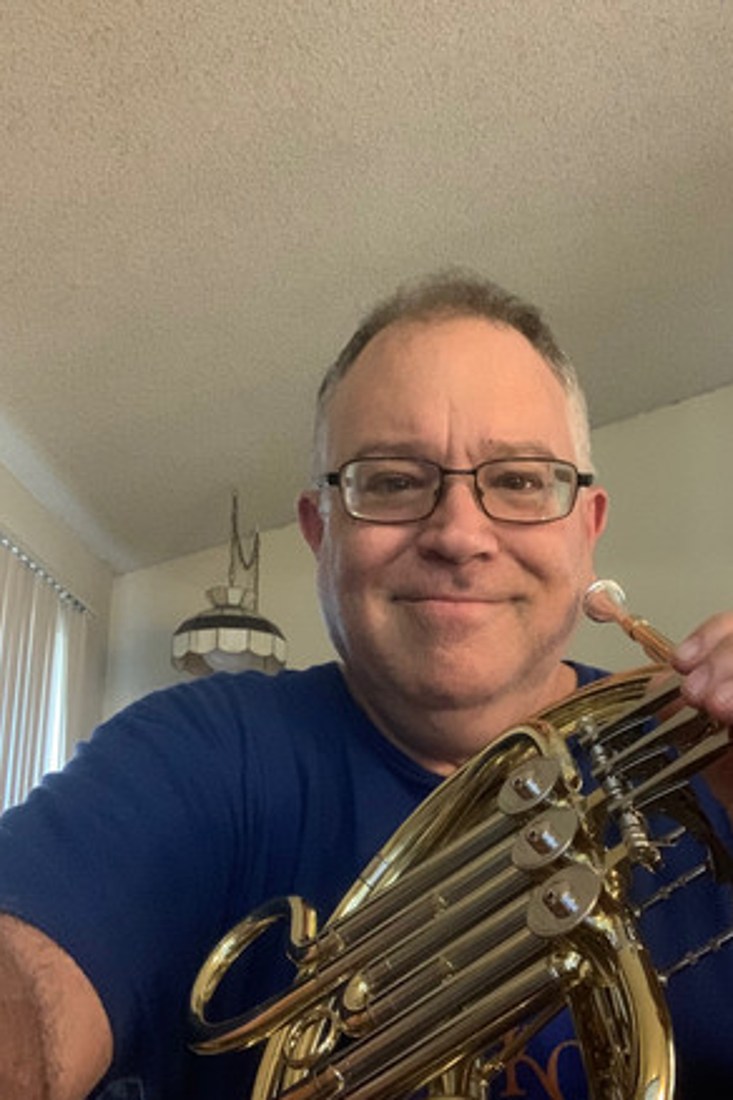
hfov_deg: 34.8
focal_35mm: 38
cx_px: 463
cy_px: 618
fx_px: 1160
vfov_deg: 50.6
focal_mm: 2.87
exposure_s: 1/15
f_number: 2.2
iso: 500
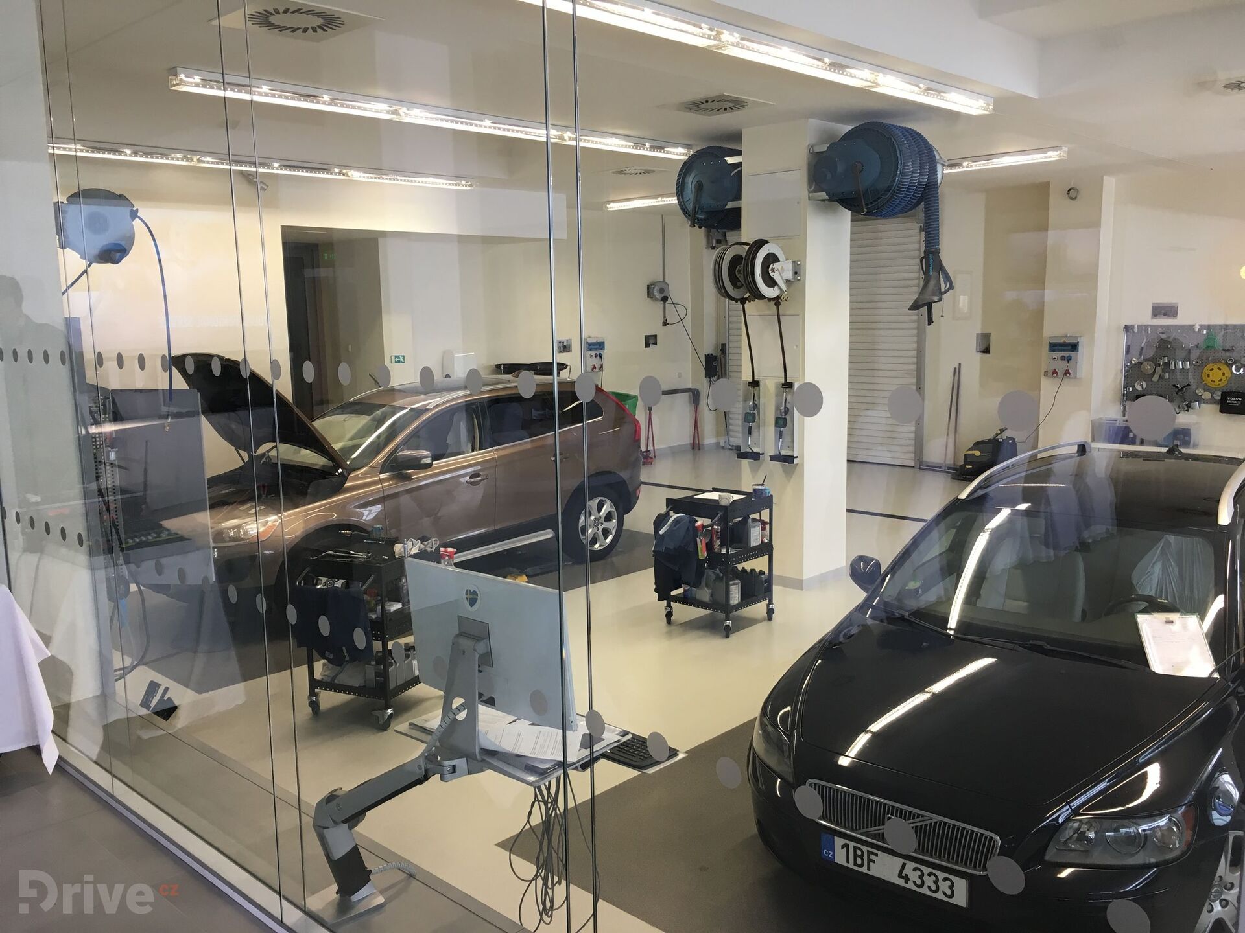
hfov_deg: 61.7
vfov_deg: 48.2
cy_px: 466
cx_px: 622
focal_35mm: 29
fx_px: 1043
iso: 32
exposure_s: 1/33
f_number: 2.2
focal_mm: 4.15
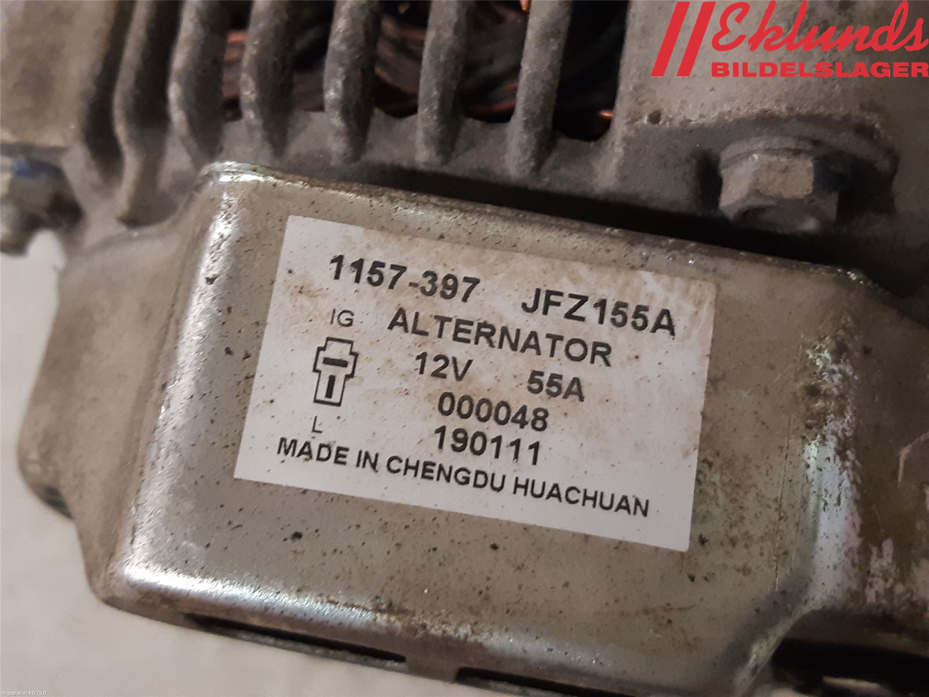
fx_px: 698
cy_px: 348
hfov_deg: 67.3
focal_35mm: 26
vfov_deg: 53.1
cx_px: 464
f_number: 1.7
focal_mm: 3.93
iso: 250
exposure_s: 1/50
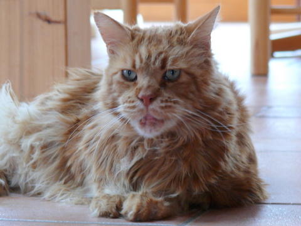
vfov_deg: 9.4
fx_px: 1374
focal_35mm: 158
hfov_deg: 12.5
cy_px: 113
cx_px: 150
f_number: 3.6
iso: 200
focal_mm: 33.4
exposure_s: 1/6
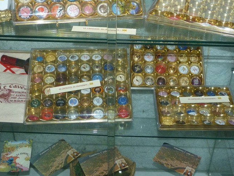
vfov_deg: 27.0
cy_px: 78
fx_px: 365
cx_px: 134
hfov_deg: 35.5
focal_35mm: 54
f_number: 3.2
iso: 160
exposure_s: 1/60
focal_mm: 7.9
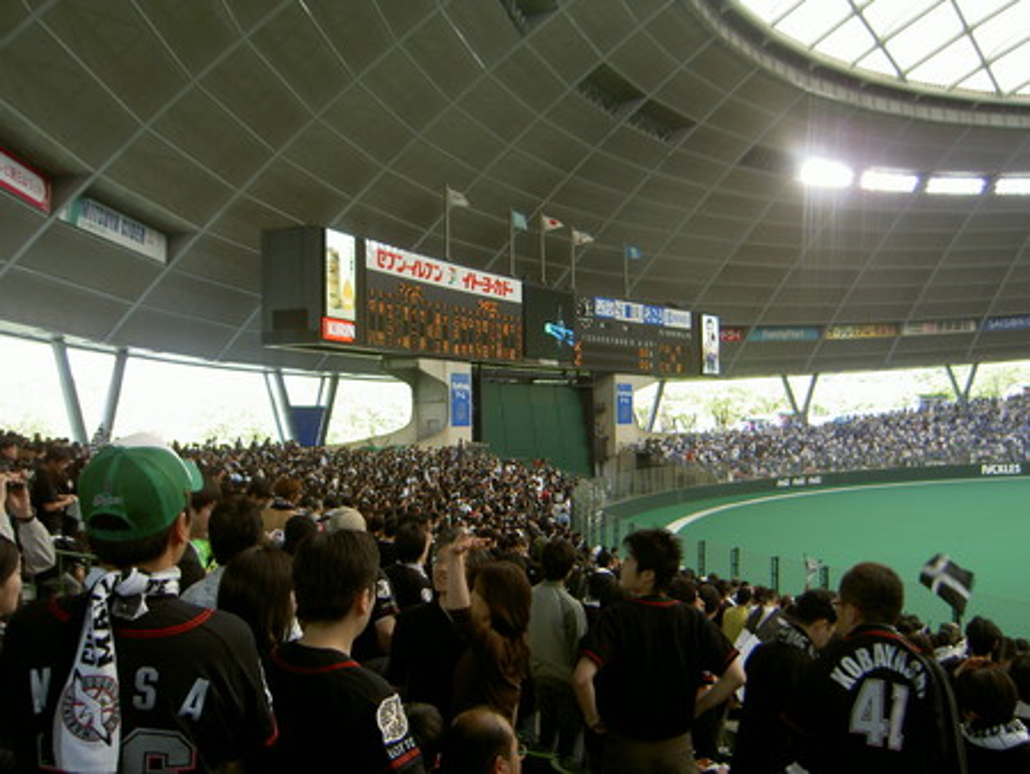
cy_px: 387
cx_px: 515
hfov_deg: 53.9
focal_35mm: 34
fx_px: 1012
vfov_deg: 41.8
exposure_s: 1/60
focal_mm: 5.6
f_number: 2.8
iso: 50
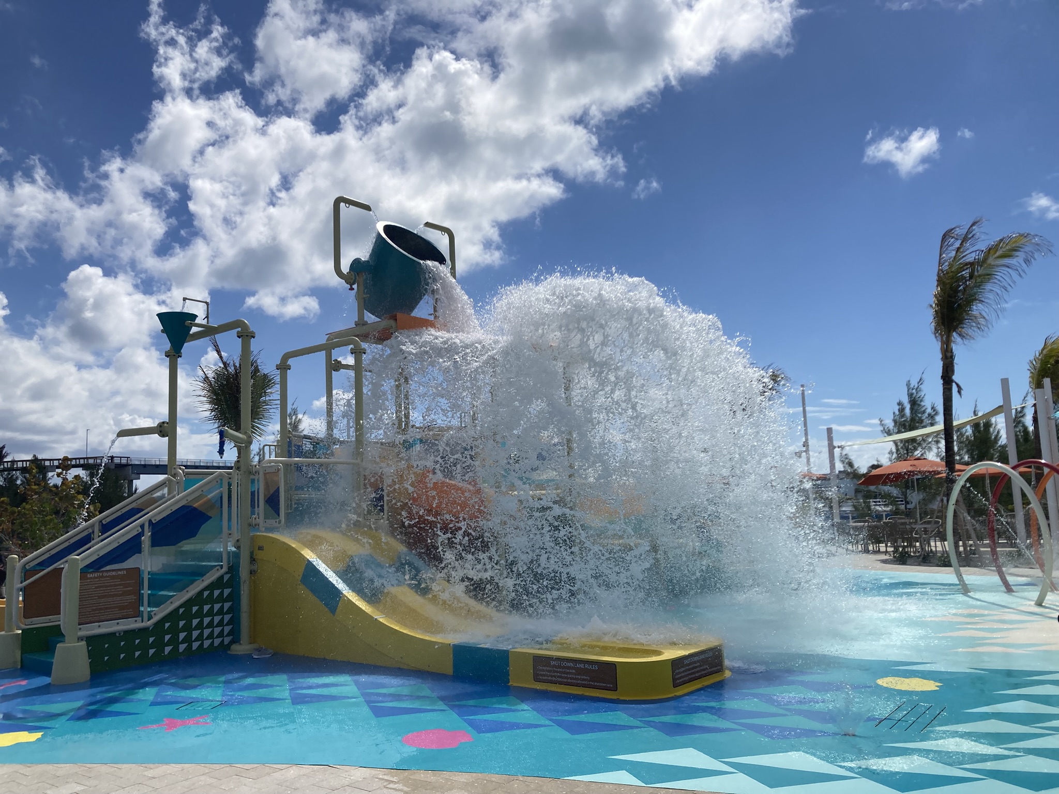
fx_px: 857
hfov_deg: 63.4
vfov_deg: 49.7
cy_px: 397
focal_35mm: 28
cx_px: 530
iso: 25
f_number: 1.8
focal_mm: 3.99
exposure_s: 1/6897
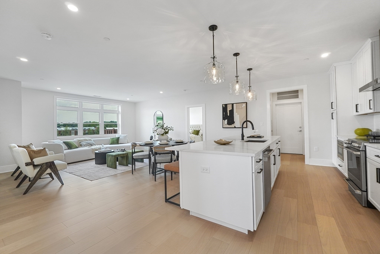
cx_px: 190
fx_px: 158
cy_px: 127
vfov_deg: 77.3
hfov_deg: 100.4
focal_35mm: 15
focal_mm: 10
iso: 320
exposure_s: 1/30
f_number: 8
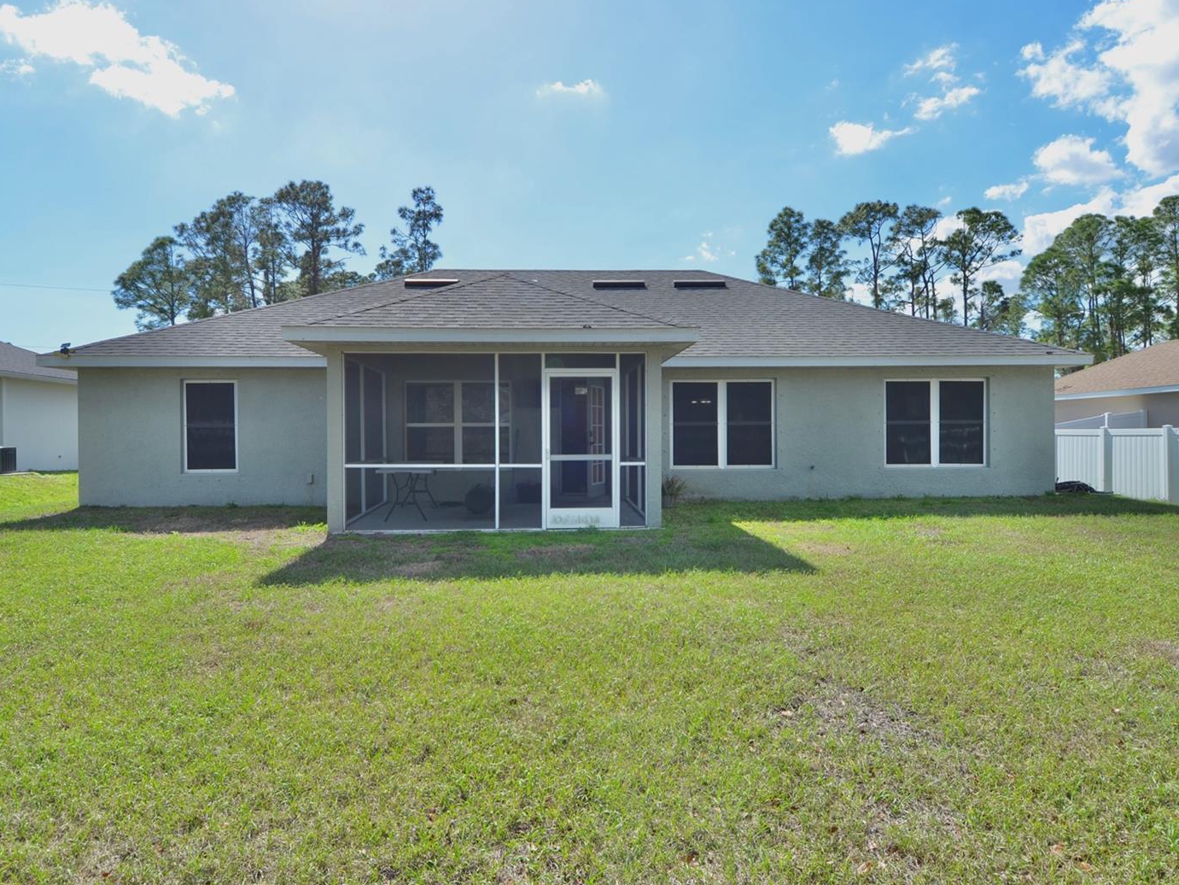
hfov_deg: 46.8
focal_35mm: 40
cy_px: 435
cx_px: 569
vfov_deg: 36.0
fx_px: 1362
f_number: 8
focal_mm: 24
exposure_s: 1/250
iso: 100
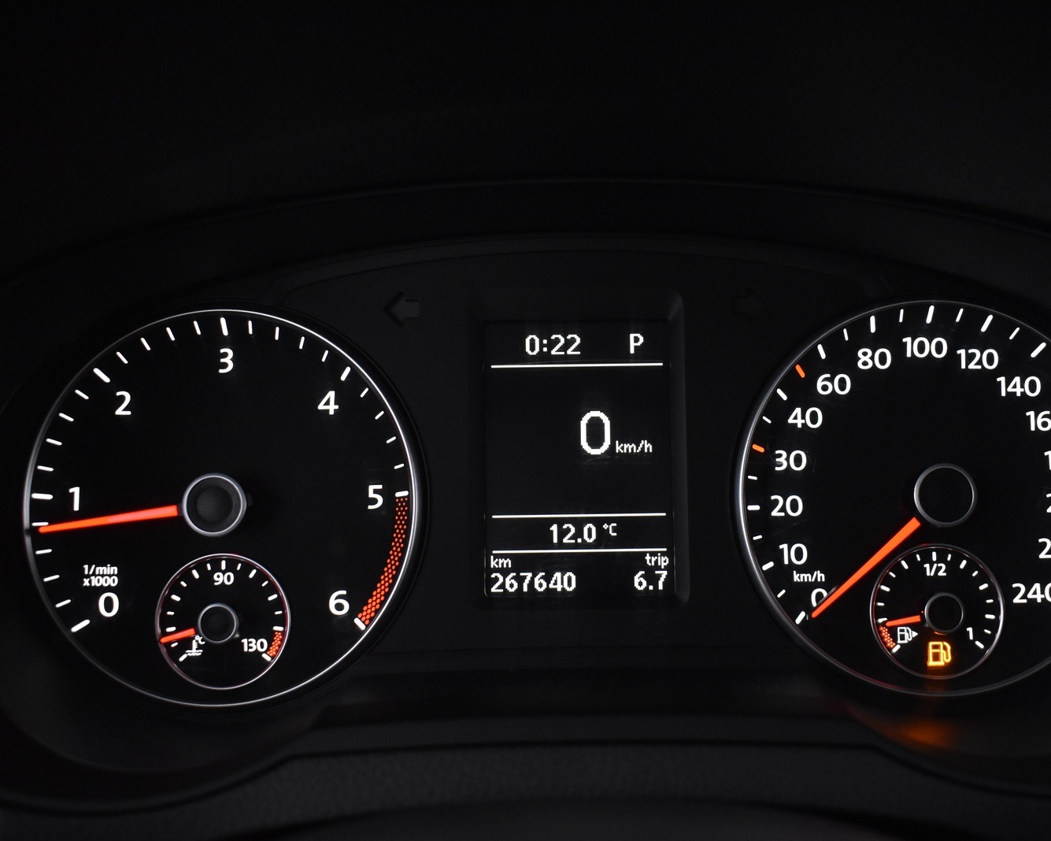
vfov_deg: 36.5
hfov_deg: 44.7
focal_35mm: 41
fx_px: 1275
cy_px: 424
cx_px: 579
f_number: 3.8
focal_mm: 24
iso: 2200
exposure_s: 1/40
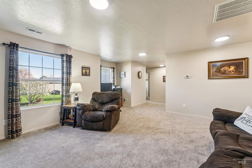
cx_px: 126
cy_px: 84
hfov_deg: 100.0
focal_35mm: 15
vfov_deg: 77.0
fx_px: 106
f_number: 13
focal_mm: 15.1
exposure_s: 1/8
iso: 400
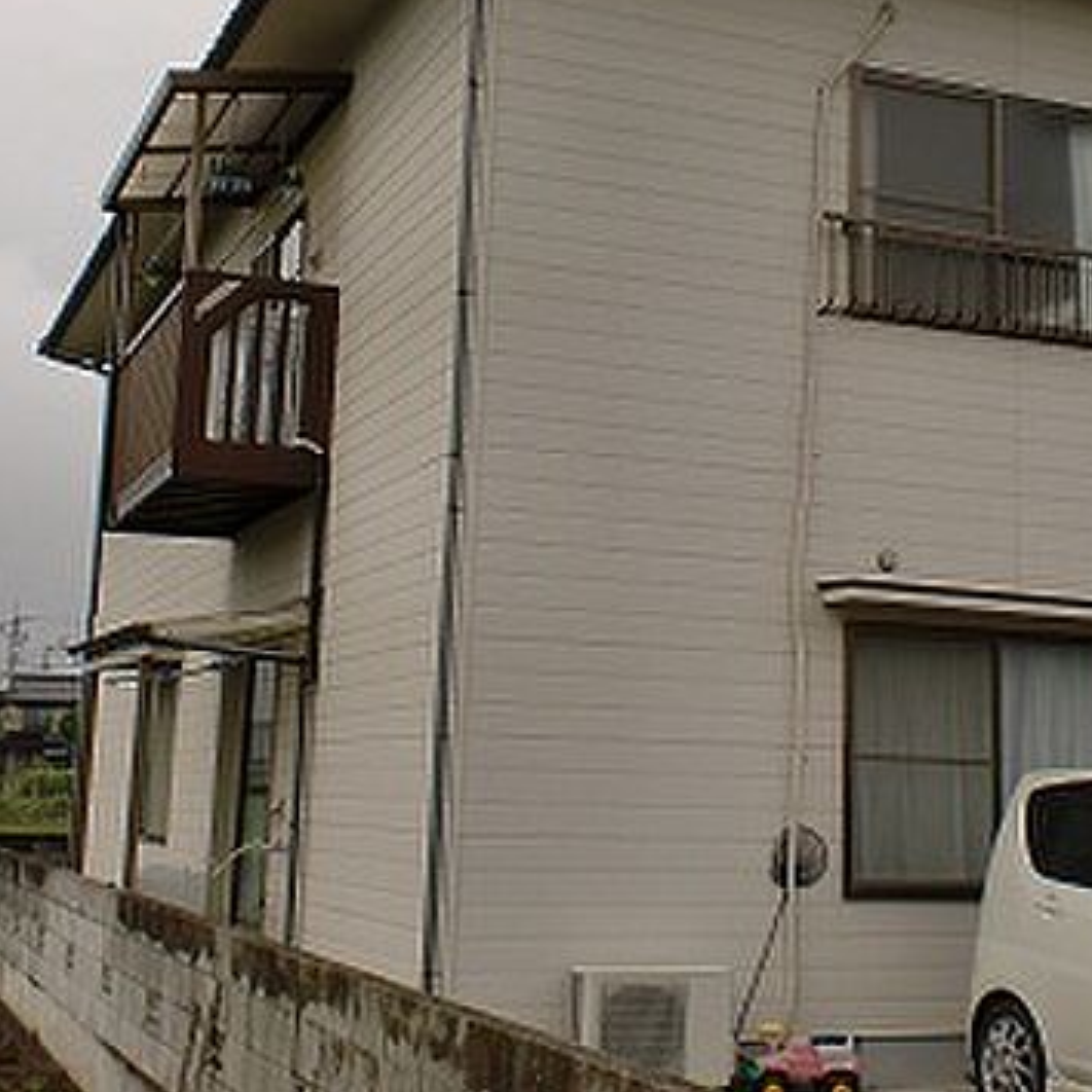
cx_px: 734
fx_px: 1999
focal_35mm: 56
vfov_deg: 30.4
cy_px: 404
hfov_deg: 30.3
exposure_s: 1/500
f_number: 5.6
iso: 64
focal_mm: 6.3
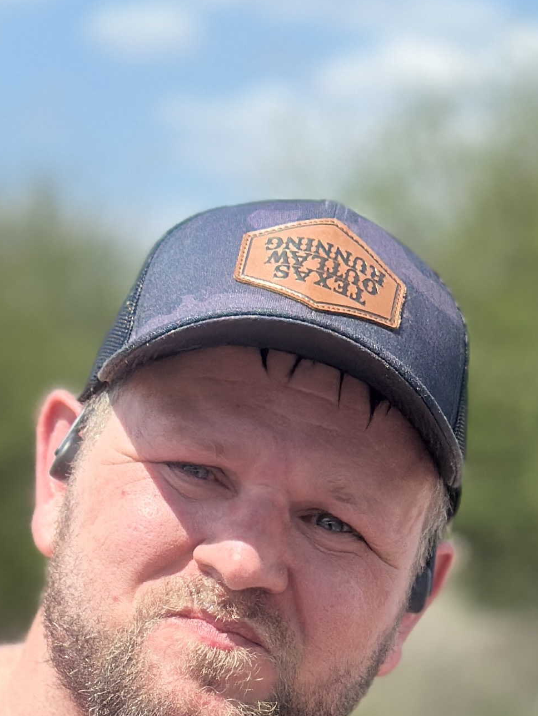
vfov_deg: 12.6
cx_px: 532
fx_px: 3107
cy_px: 1040
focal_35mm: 150
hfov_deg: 9.8
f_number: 1.78
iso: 100
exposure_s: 1/3597
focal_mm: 6.86
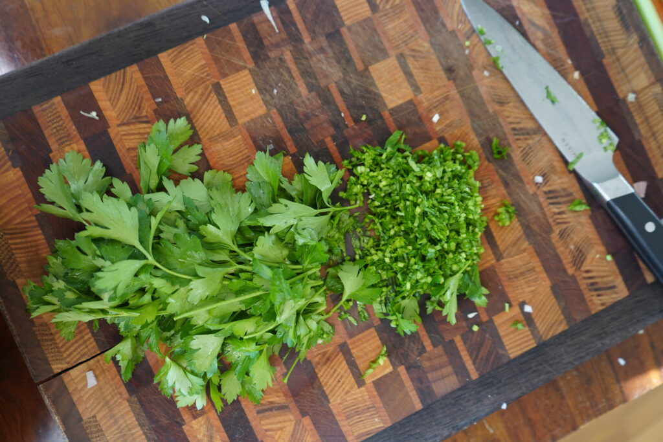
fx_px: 516
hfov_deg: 65.5
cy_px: 221
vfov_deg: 46.4
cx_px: 332
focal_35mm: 28
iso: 1600
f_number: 4
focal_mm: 28
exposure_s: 1/60
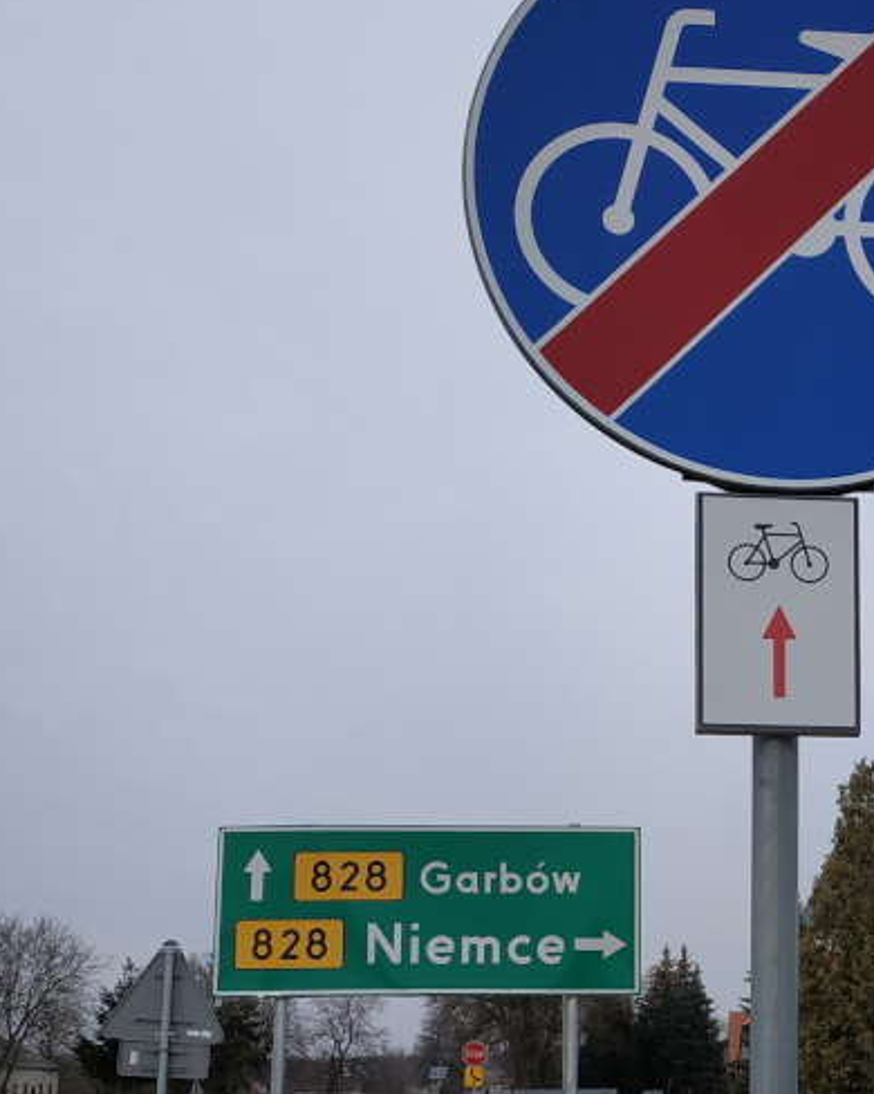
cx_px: 793
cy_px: 908
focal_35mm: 48
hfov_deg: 30.0
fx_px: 1553
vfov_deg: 37.1
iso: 100
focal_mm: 3.94
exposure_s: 1/1968
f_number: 1.9
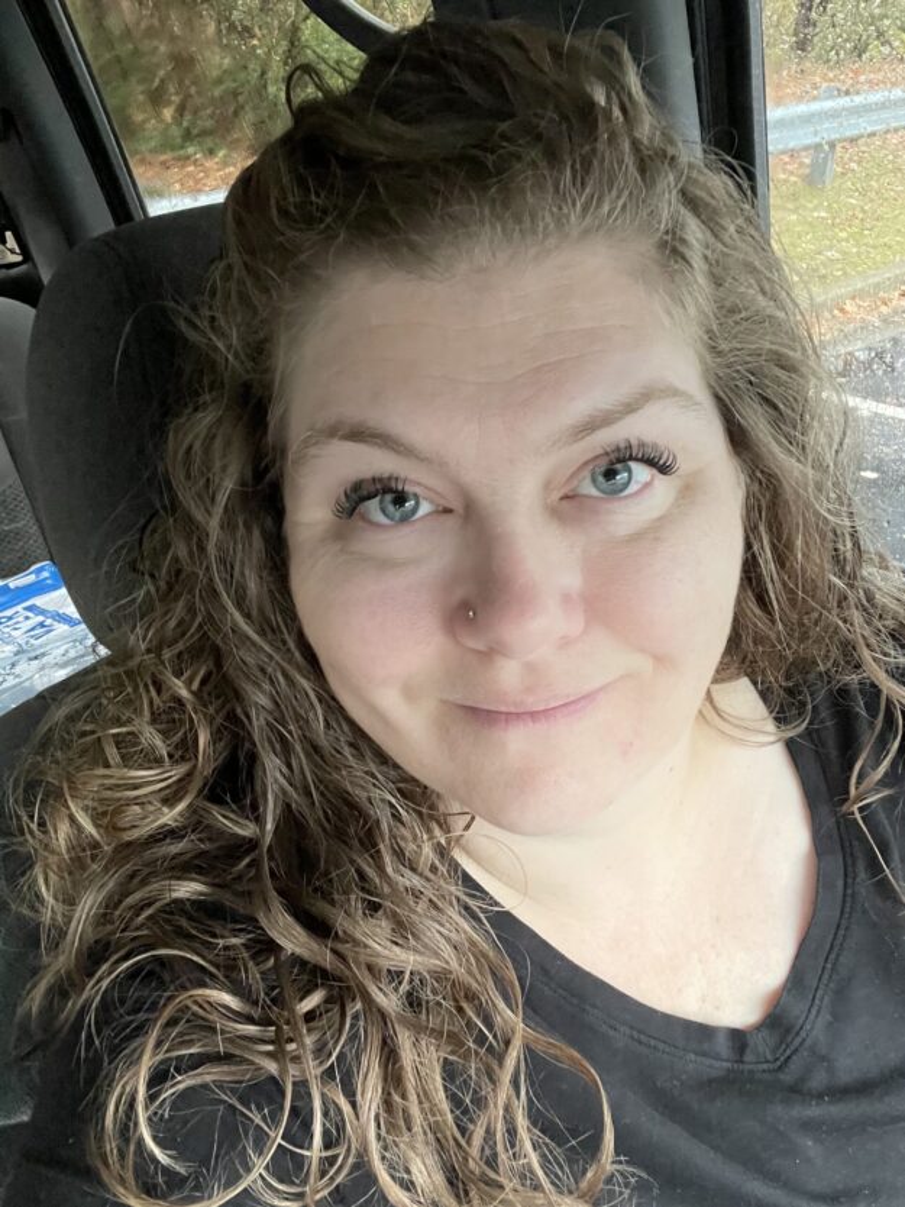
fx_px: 1045
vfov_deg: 60.0
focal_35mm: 30
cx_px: 452
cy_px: 604
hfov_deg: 46.8
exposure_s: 1/52
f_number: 2.2
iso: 400
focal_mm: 2.71
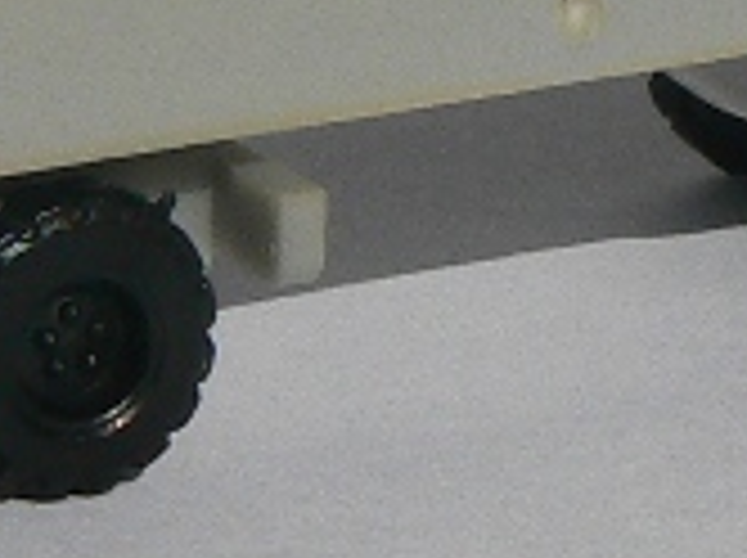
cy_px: -328
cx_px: -122
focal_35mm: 438
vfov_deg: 3.4
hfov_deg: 4.5
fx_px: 9438
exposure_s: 1/1000
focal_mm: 11.8
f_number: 8
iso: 80
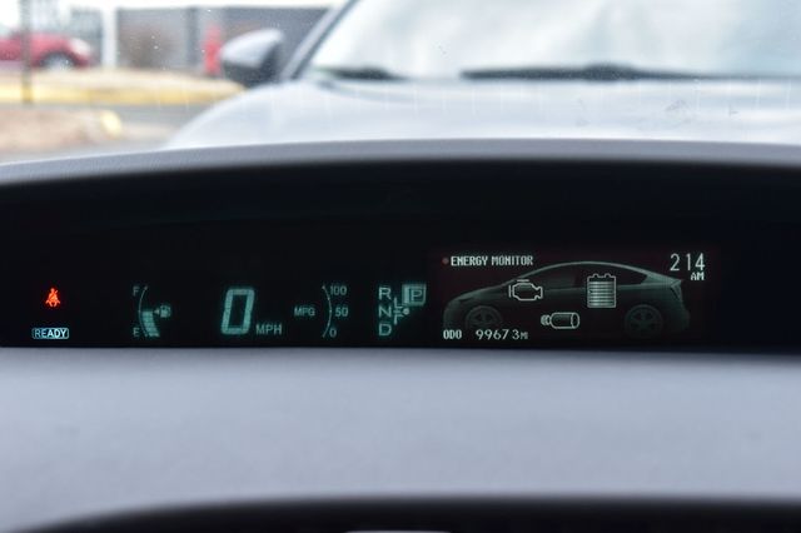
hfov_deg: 24.6
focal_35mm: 82
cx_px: 400
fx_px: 1835
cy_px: 266
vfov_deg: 16.5
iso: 400
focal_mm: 55
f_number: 8
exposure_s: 1/50
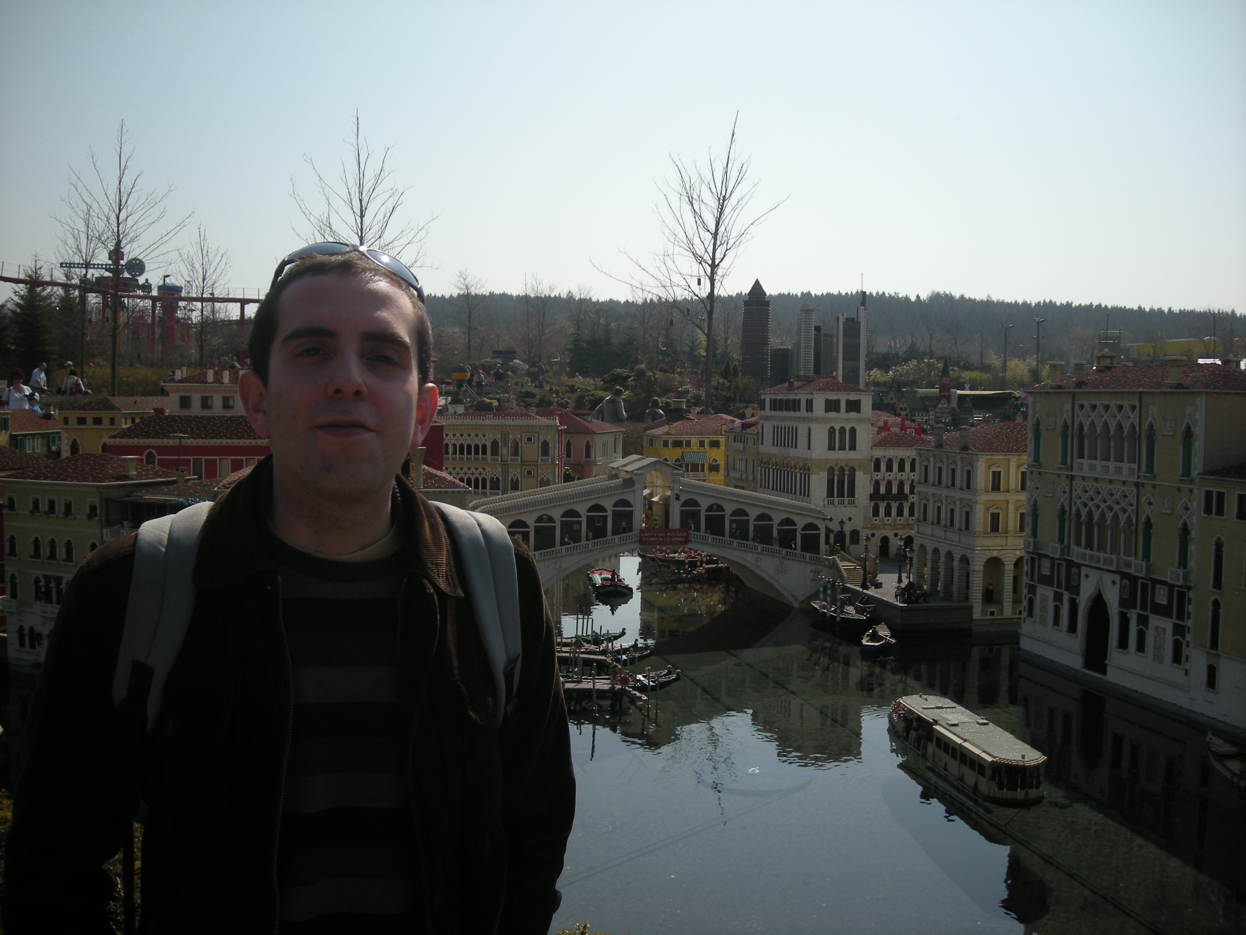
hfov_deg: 52.6
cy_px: 468
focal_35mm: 35
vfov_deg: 40.7
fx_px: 1260
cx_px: 623
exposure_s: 1/502
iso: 64
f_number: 5.7
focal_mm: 5.7
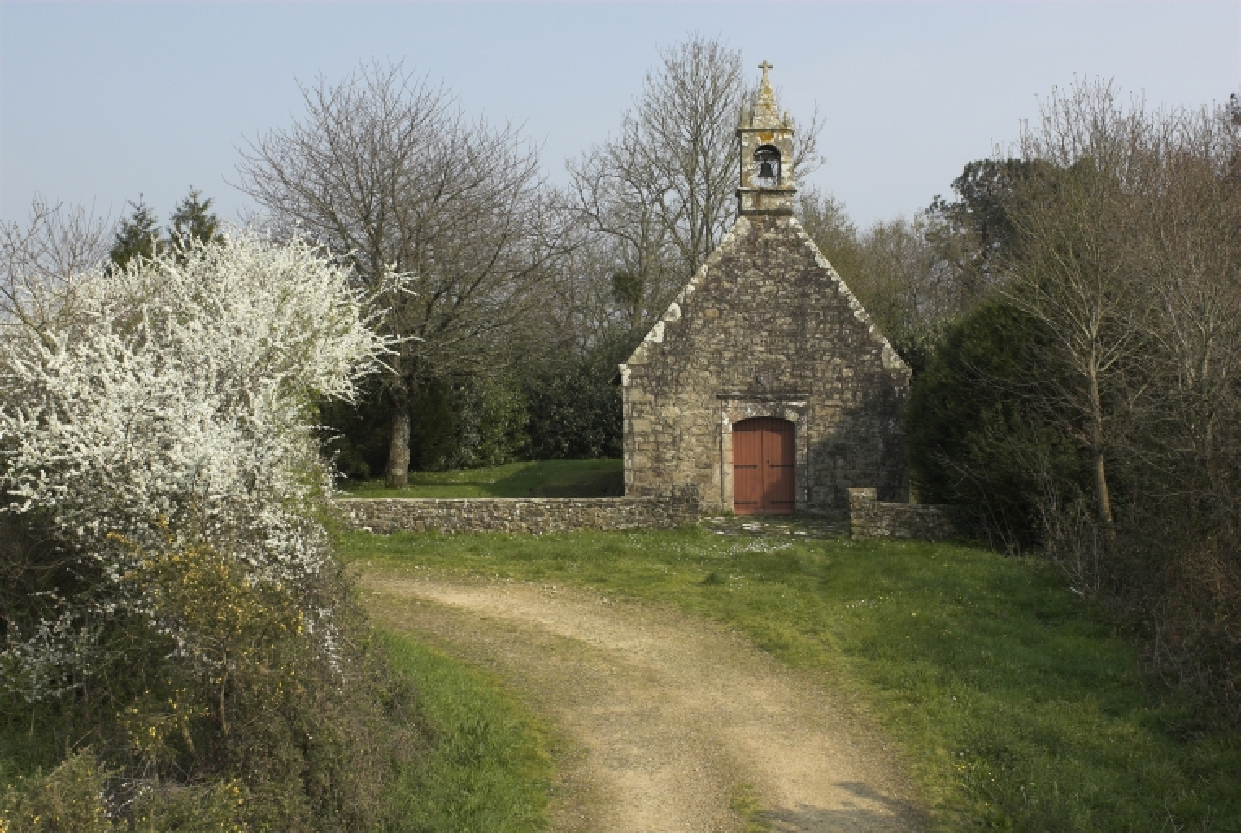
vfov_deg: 32.0
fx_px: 1451
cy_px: 416
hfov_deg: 46.3
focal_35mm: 42
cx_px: 620
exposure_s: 1/250
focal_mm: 28
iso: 200
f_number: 11
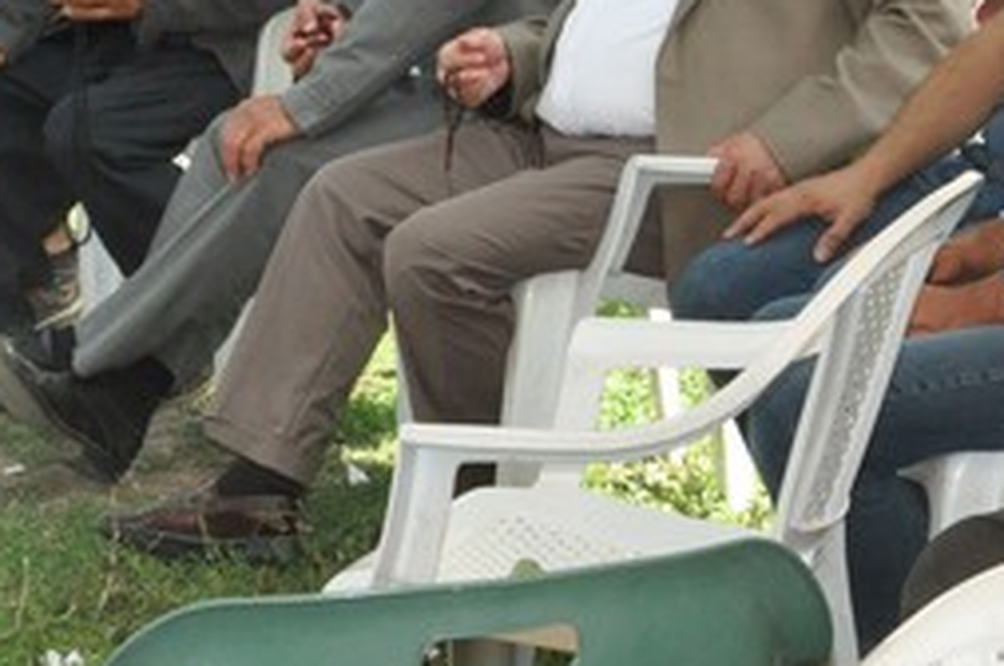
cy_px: 268
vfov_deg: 7.9
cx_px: 1333
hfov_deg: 11.5
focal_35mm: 174
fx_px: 4846
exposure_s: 1/200
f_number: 16
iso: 1250
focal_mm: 42
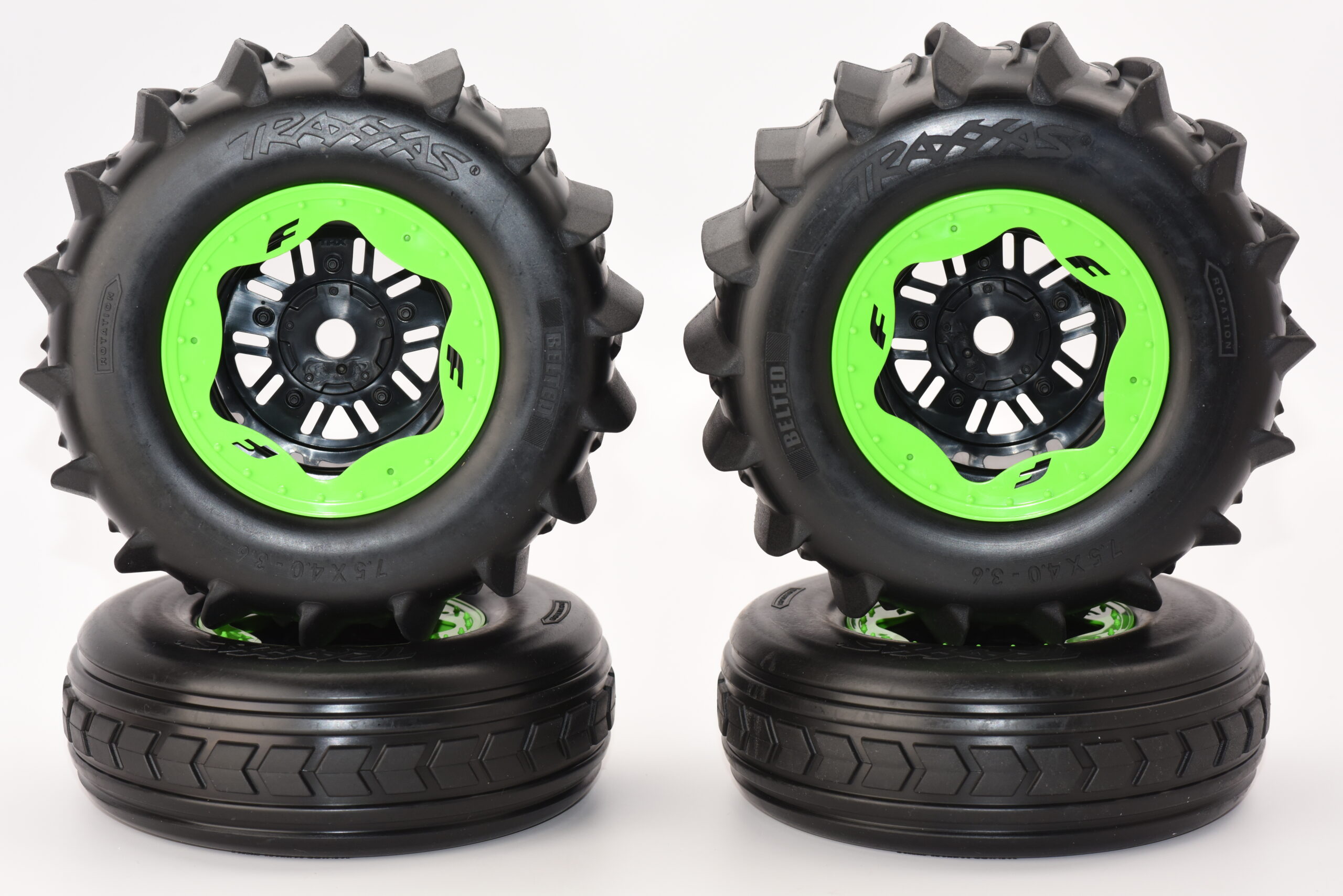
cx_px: 672
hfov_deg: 23.9
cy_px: 448
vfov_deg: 16.1
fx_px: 3172
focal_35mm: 85
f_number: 8
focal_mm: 85
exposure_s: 1/125
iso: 1000
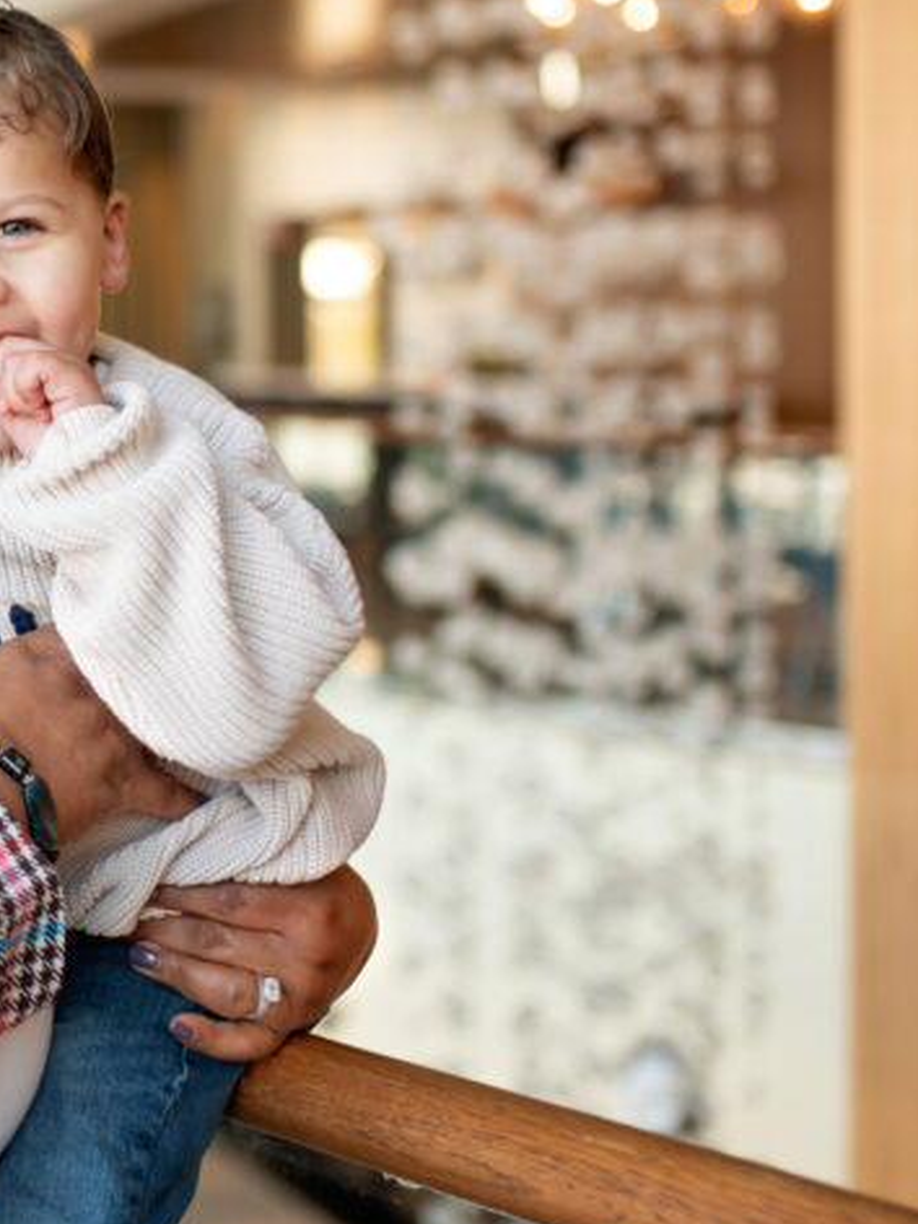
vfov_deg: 26.6
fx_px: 2581
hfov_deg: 18.9
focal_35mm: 73
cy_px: 440
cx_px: -233
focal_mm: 35
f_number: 2
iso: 200
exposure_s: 1/400
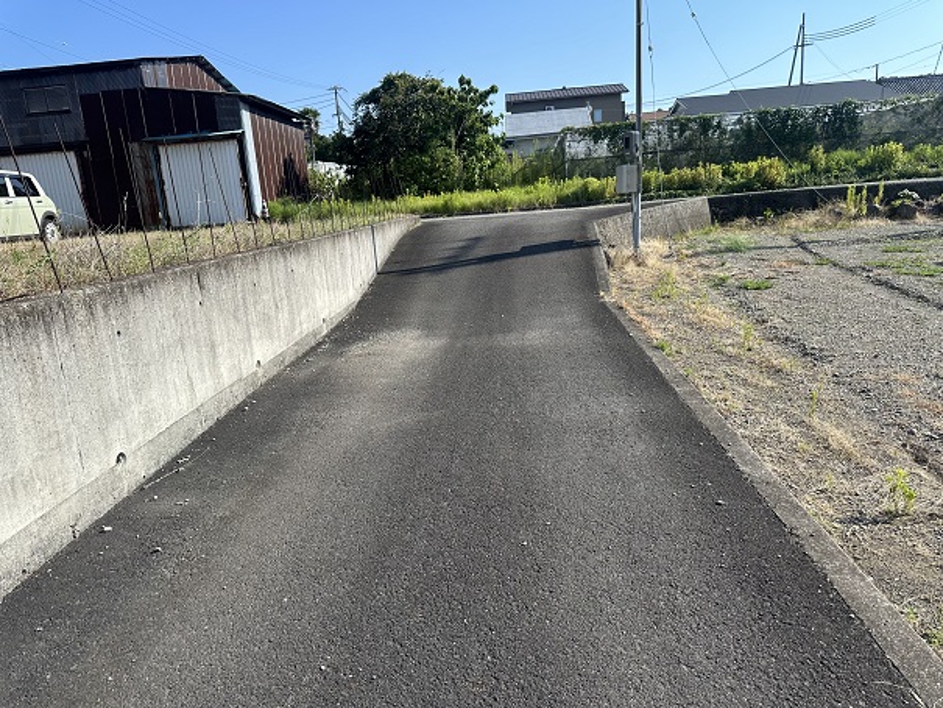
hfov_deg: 71.6
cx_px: 472
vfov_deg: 56.8
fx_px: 654
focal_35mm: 24
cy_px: 354
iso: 80
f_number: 1.78
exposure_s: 1/3058
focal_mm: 6.86
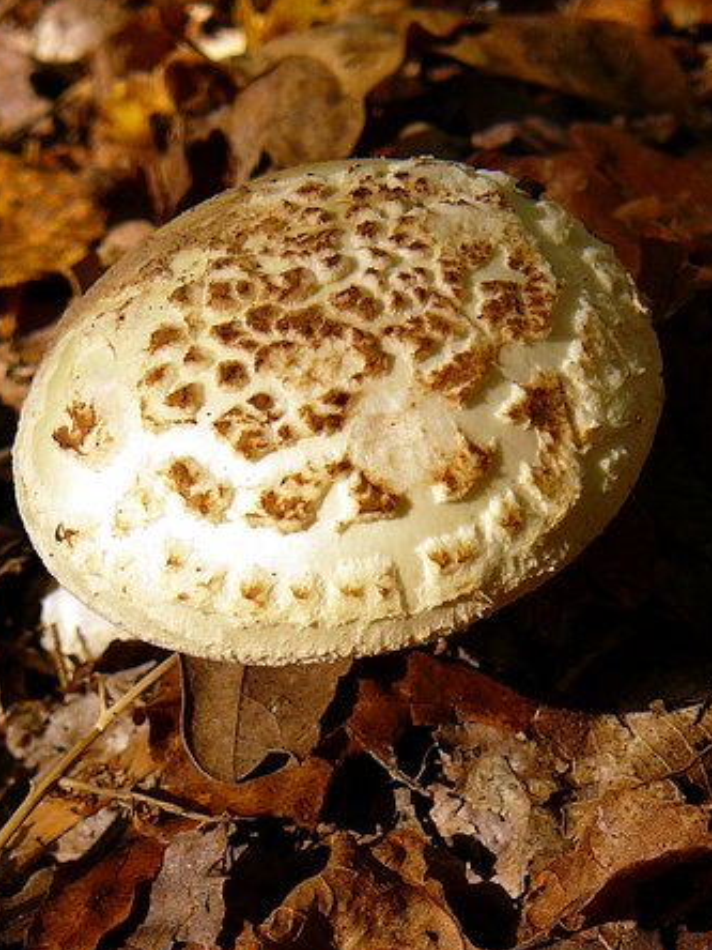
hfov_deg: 23.2
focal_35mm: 63
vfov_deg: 30.7
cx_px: 269
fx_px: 1728
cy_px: 554
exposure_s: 1/320
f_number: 2.8
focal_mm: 5.2
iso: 80
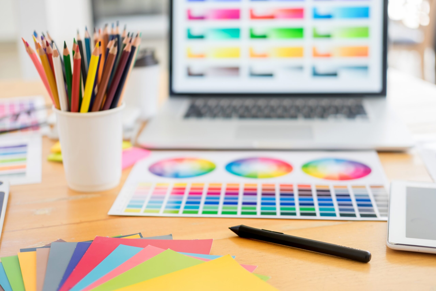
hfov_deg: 37.5
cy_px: 146
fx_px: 642
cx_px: 218
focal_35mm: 53
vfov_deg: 25.5
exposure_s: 1/100
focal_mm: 35
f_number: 2
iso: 200
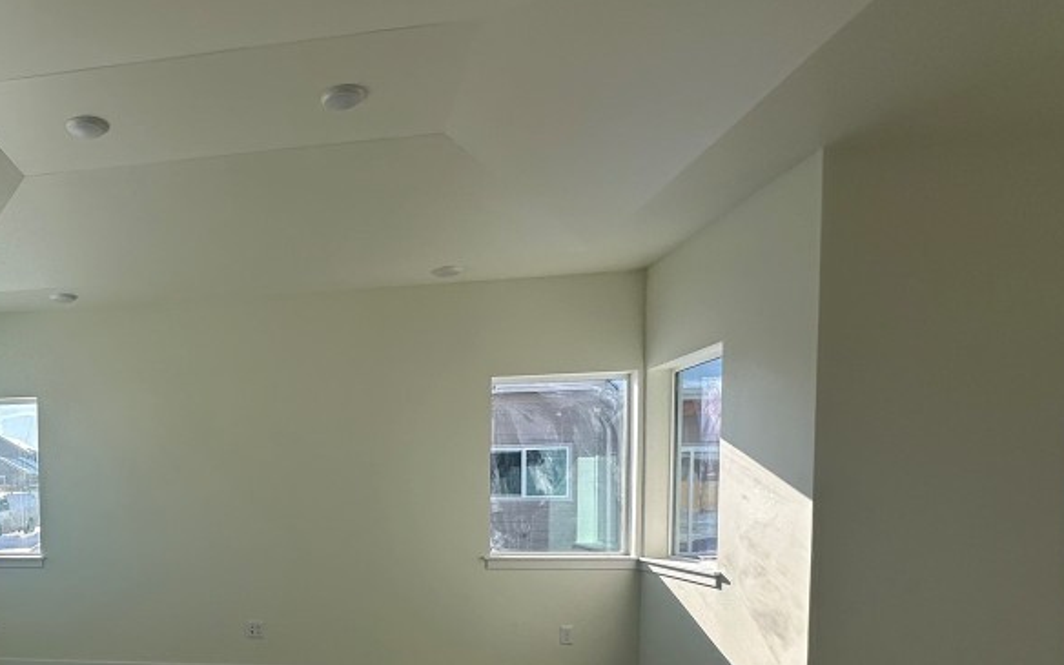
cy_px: 534
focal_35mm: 26
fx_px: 754
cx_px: 180
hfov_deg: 63.0
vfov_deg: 45.2
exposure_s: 1/855
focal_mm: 2.22
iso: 40
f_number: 2.2
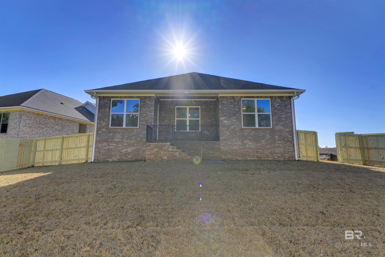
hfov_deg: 96.7
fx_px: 171
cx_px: 192
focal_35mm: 16
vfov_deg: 73.8
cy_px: 128
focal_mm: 16
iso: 800
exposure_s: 1/1250
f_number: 6.3
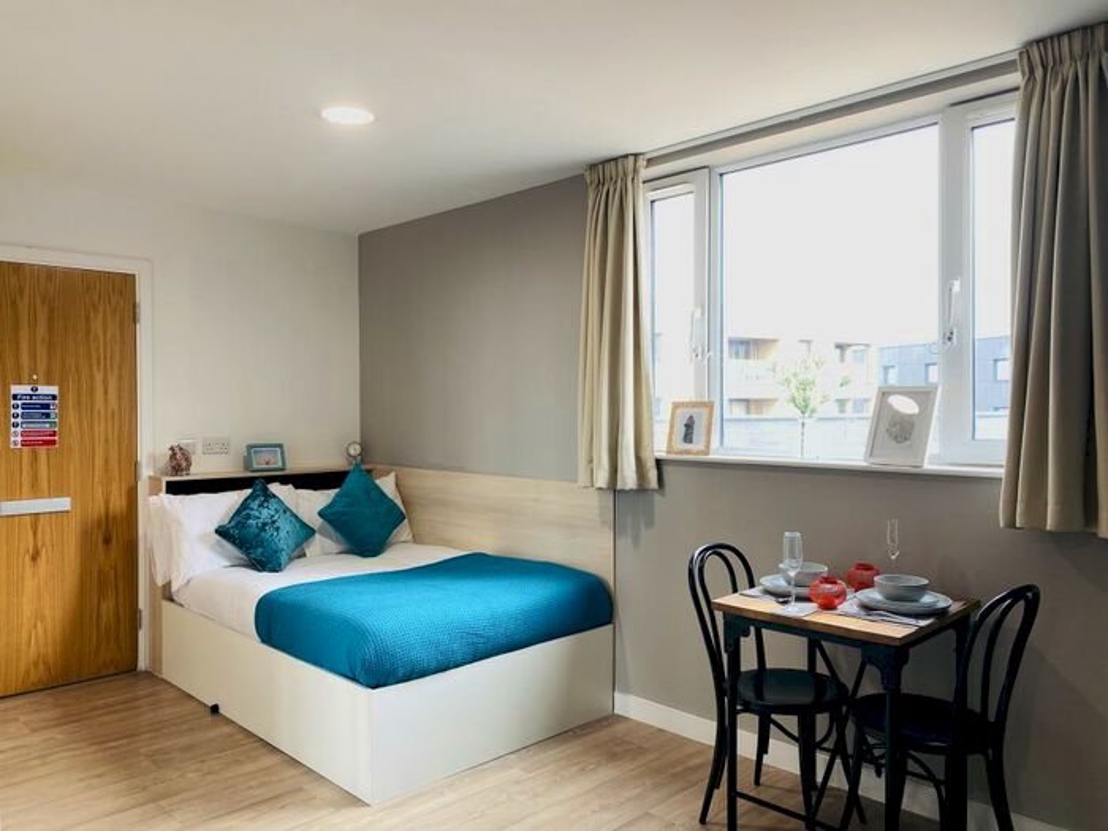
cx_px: 554
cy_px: 416
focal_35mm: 26
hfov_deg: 67.3
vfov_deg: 53.1
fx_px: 832
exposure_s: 1/100
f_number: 1.8
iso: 50
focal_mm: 4.25
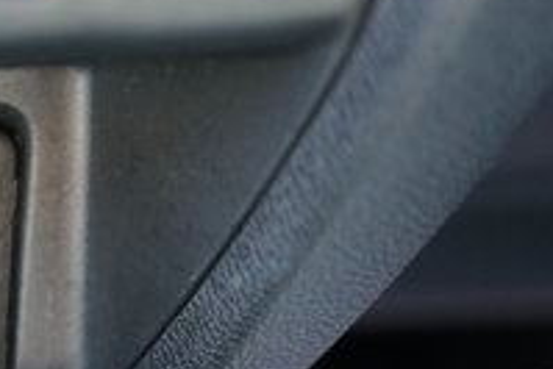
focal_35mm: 132
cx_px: -333
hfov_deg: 14.3
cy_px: 351
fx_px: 2029
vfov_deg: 10.3
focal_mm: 41
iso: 2000
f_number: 3.2
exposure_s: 1/60
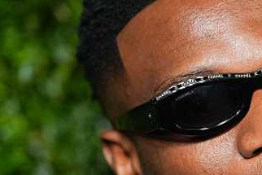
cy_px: 166
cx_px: 262
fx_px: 3415
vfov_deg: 2.9
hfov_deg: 4.4
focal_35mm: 469
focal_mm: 135
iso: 1600
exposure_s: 1/640
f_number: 1.8
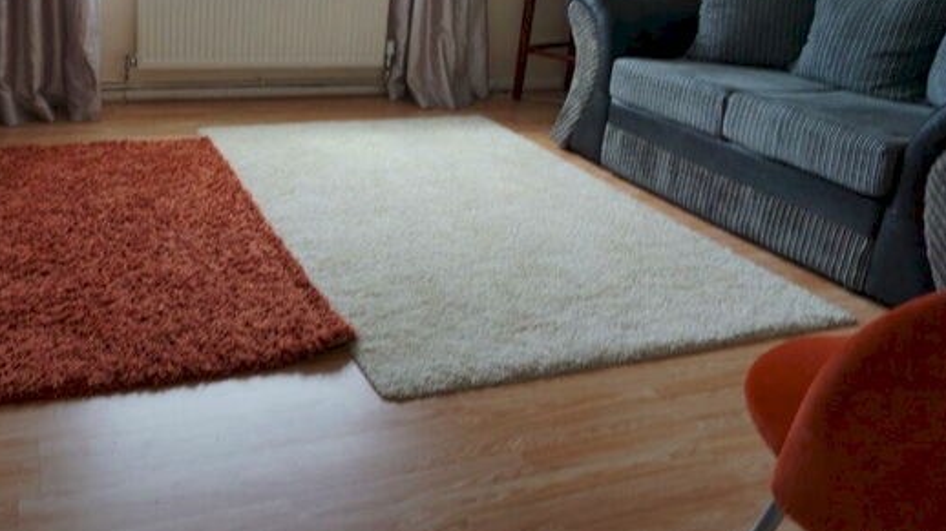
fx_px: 853
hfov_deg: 56.7
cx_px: 312
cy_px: 109
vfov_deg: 33.6
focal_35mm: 34
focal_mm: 16
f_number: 4
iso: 200
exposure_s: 1/60
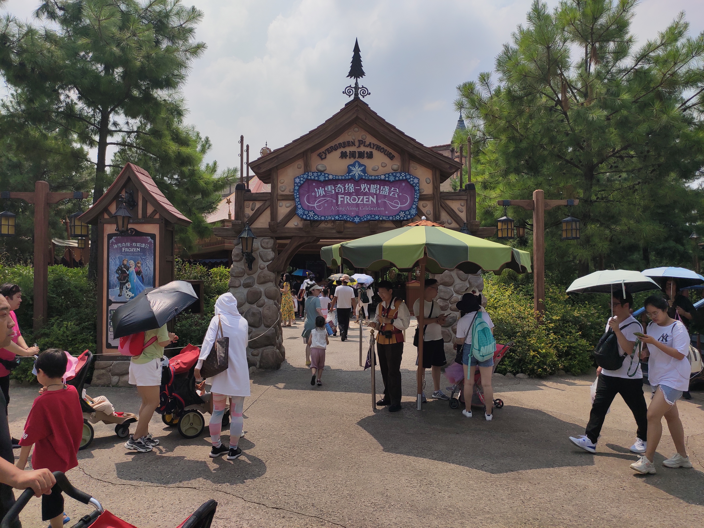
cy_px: 264
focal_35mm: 25
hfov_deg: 69.4
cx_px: 352
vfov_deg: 54.9
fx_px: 508
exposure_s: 1/4755
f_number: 1.79
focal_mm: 4.74
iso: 114
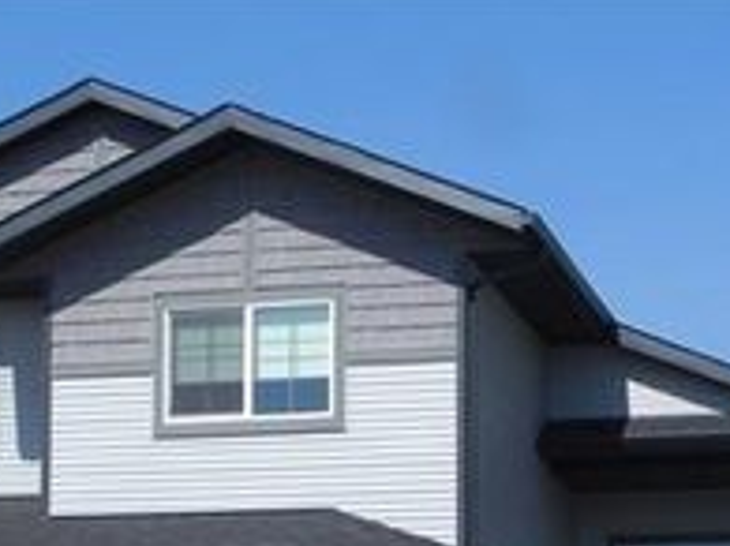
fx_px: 2487
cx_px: 277
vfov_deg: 12.2
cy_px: 690
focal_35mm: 118
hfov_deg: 16.7
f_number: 8
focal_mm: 8.2
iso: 160
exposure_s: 1/457
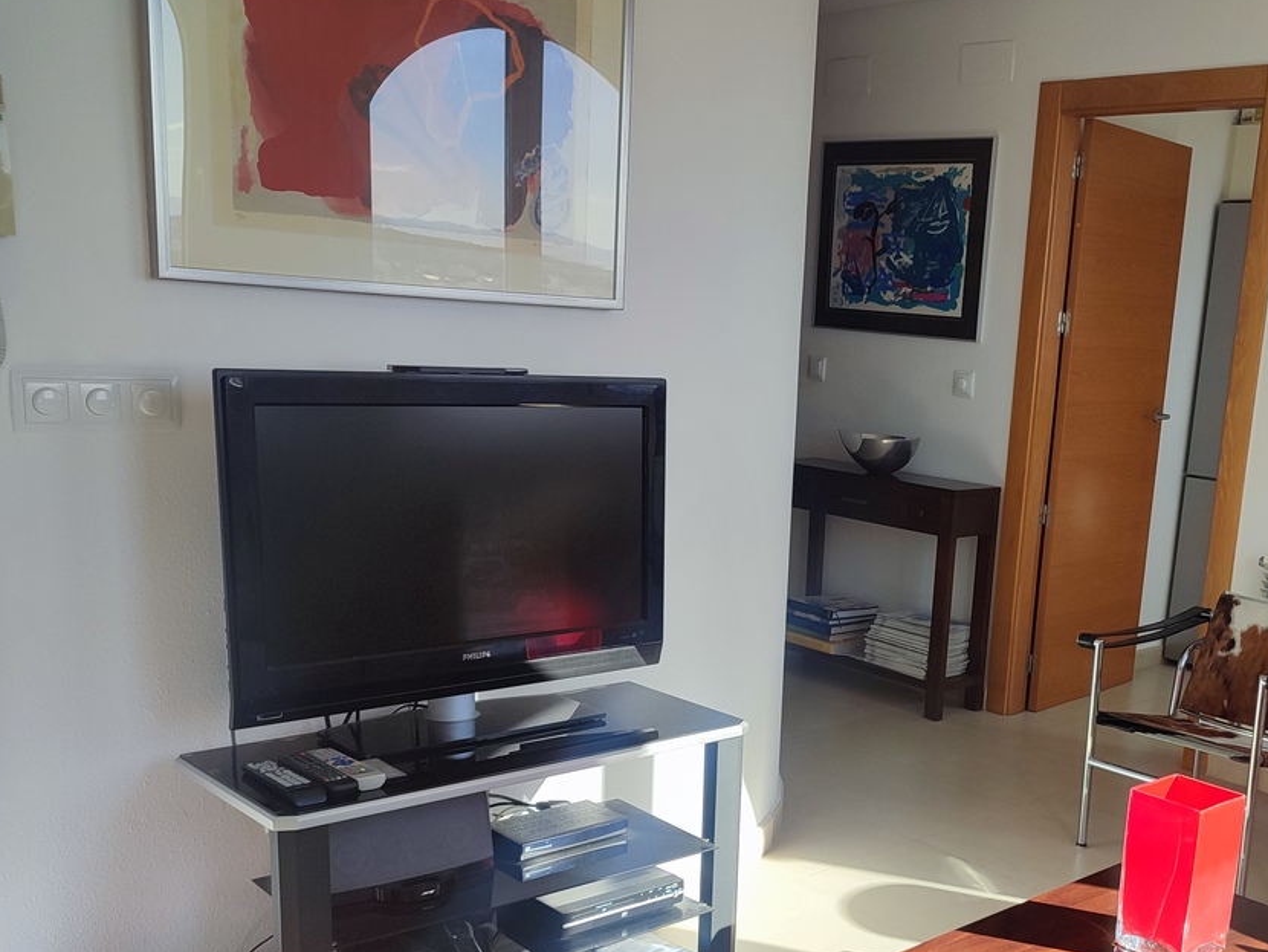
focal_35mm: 37
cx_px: 891
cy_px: 663
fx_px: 1356
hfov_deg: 48.9
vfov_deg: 38.1
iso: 50
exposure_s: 1/306
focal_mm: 5.89
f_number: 1.89
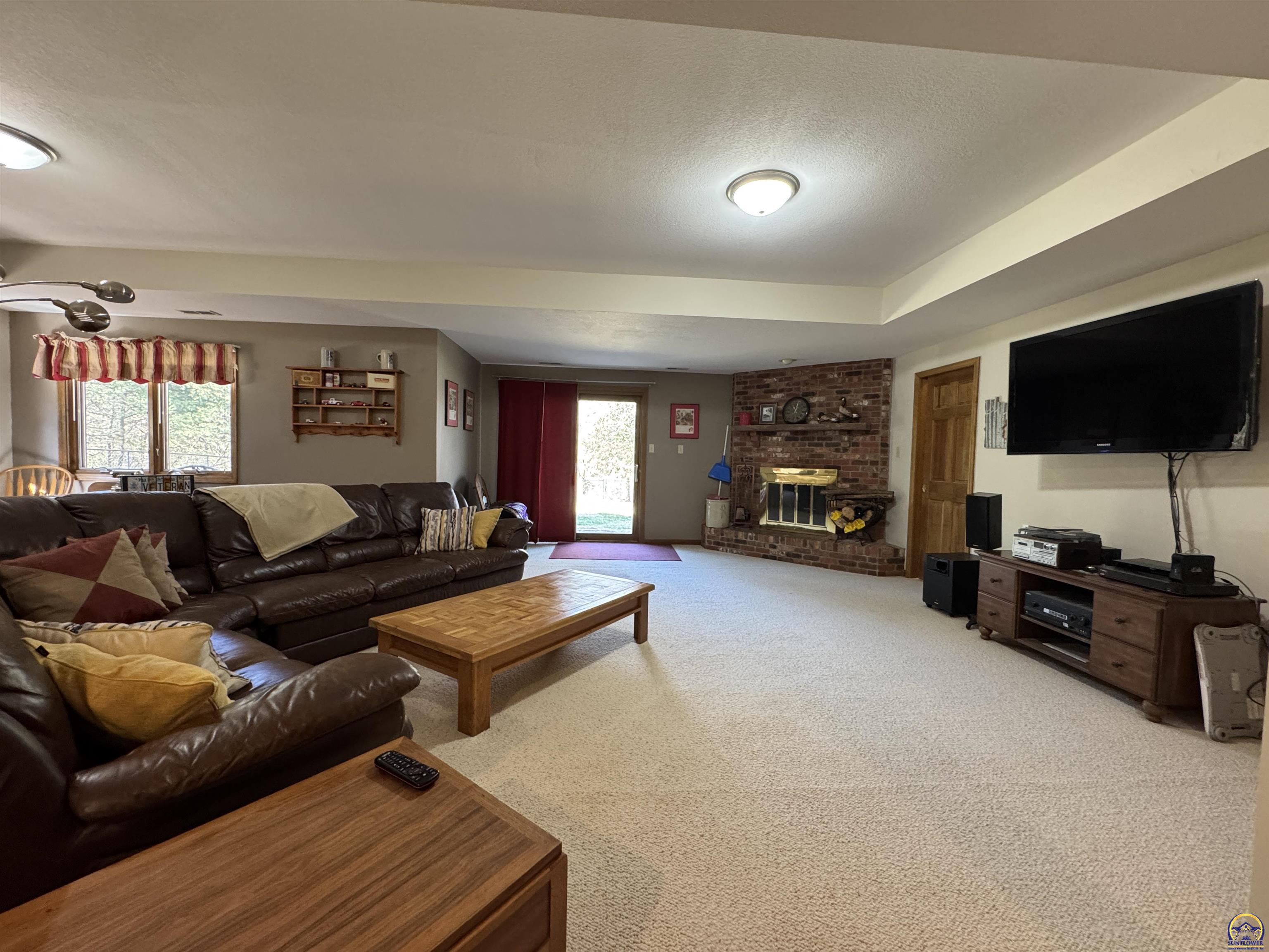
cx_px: 634
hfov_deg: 102.1
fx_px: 513
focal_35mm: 14
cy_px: 476
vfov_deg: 85.7
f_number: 2.2
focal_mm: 2.22
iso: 400
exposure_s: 1/60
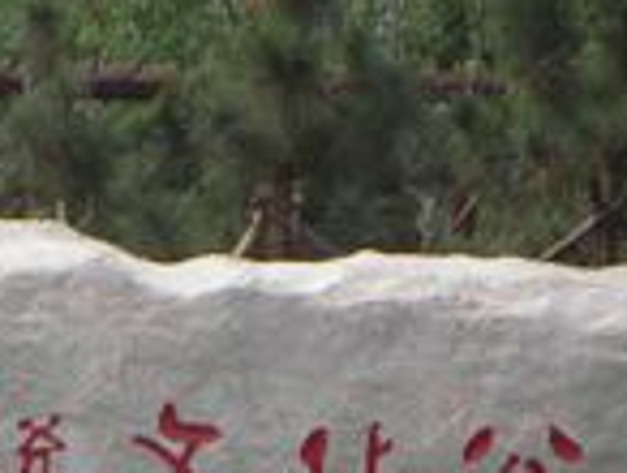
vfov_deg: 4.8
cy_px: 602
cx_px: 73
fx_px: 5661
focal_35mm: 312
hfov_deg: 6.3
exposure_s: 1/500
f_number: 4.2
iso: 100
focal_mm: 18.9
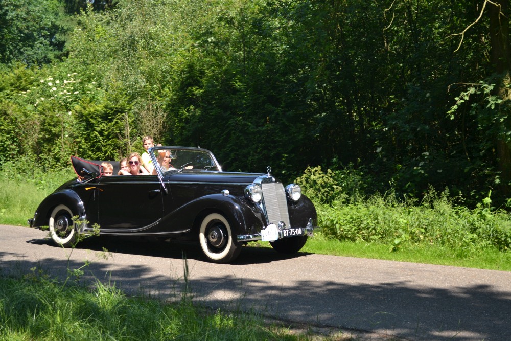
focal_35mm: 60
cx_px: 256
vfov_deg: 22.6
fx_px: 852
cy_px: 170
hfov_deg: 33.4
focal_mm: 40
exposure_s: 1/200
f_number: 5.6
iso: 100
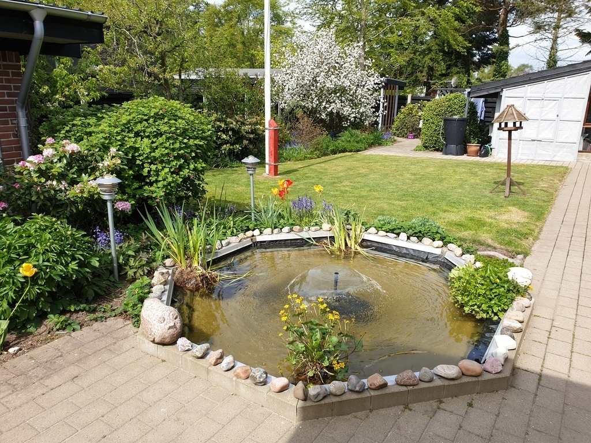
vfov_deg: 53.1
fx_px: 444
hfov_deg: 67.3
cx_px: 296
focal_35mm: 26
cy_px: 222
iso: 50
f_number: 2.4
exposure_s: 1/756
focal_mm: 4.3
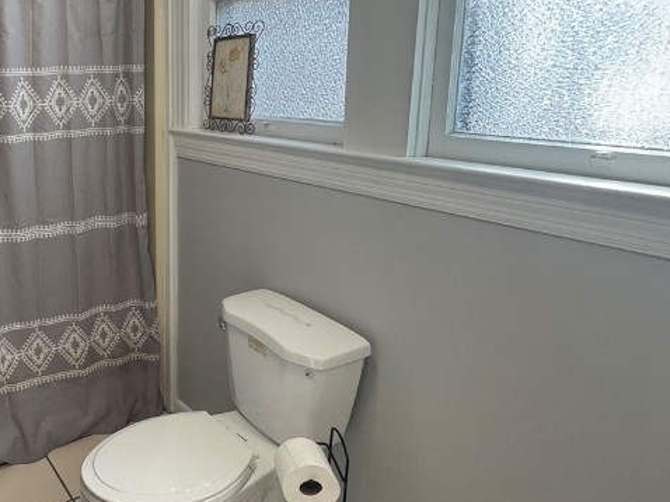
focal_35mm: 30
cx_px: 114
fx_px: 580
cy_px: 186
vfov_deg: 46.3
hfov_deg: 54.9
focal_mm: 2.22
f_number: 2.2
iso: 100
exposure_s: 1/120
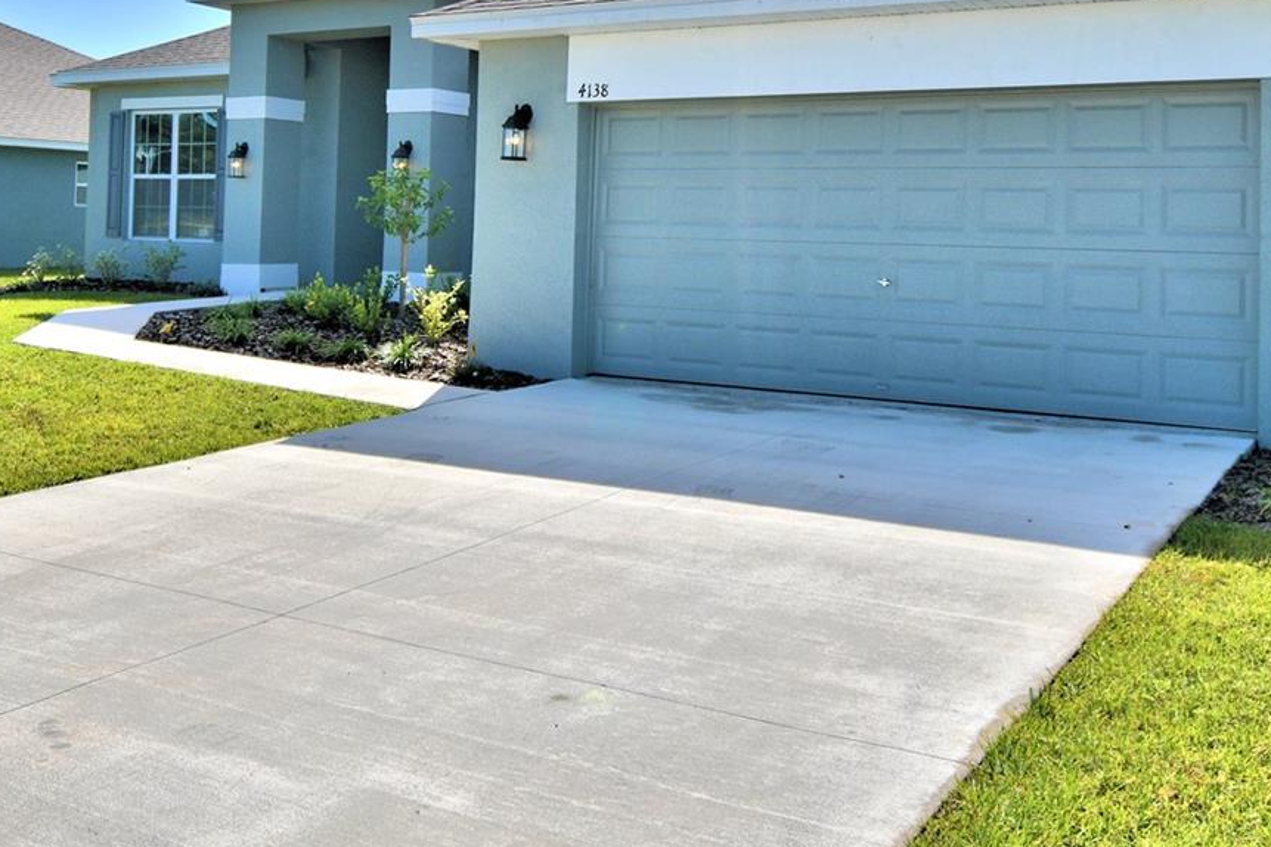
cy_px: 176
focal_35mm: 39
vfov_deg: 33.3
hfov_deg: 49.6
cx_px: 644
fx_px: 1377
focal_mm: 14
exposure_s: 1/2000
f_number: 5
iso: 100
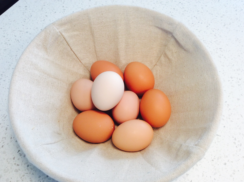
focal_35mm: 32
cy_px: 91
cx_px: 122
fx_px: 225
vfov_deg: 44.1
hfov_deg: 56.9
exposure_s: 1/60
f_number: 2.4
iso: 40
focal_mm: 3.3
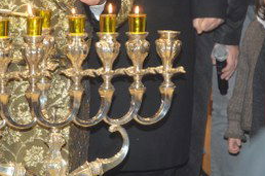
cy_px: -68
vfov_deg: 4.2
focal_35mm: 325
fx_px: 2388
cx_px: -83
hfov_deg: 6.3
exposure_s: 1/60
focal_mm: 70
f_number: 4.5
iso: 800
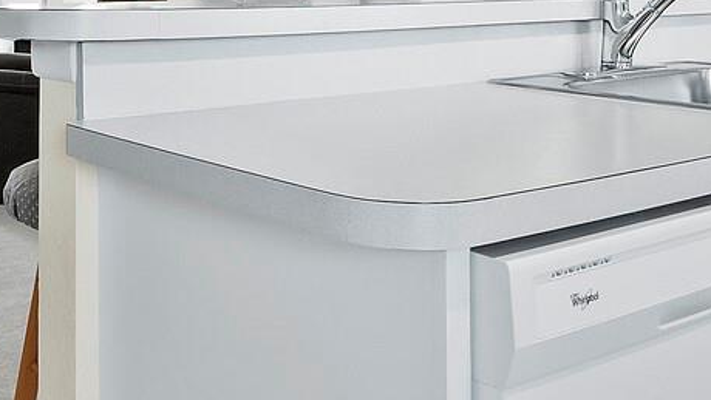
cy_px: -69
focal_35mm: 53
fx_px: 999
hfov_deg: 38.8
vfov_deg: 21.2
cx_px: 248
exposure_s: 1/2.5
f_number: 10
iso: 400
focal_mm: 7
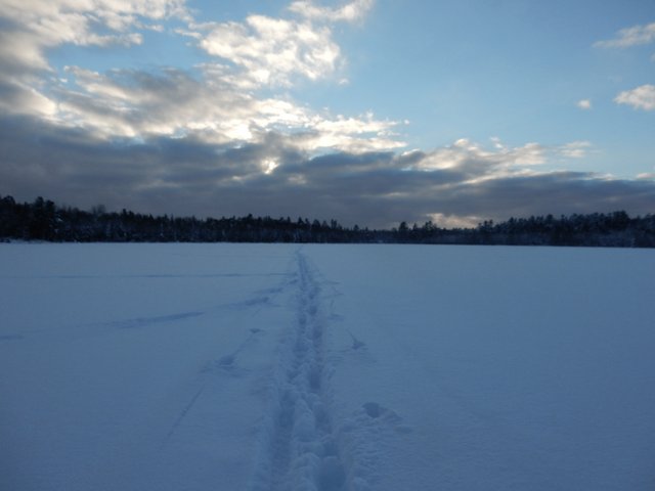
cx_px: 328
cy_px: 246
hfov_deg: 69.4
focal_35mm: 25
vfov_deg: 54.9
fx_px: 473
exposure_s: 1/1000
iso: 125
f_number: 3.7
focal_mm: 4.5
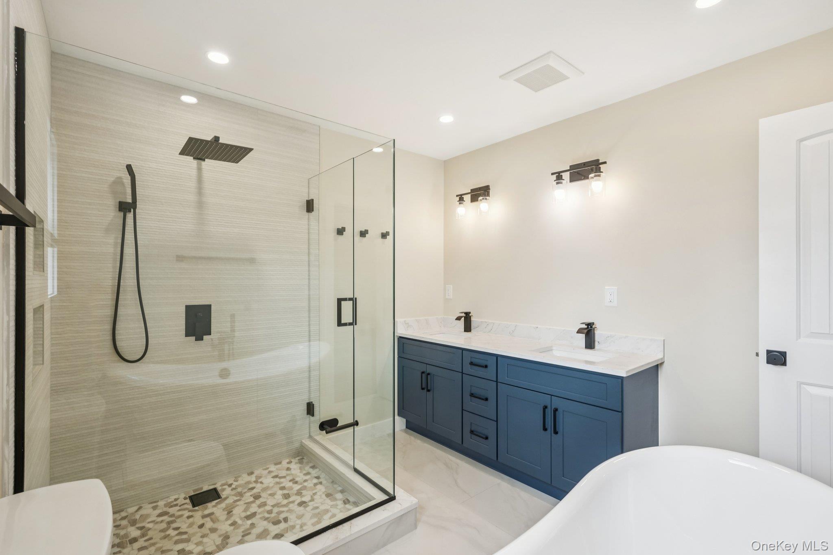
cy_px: 278
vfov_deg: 70.4
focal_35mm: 17
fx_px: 393
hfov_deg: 93.3
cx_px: 416
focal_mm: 17
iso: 400
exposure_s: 1/20
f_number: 9
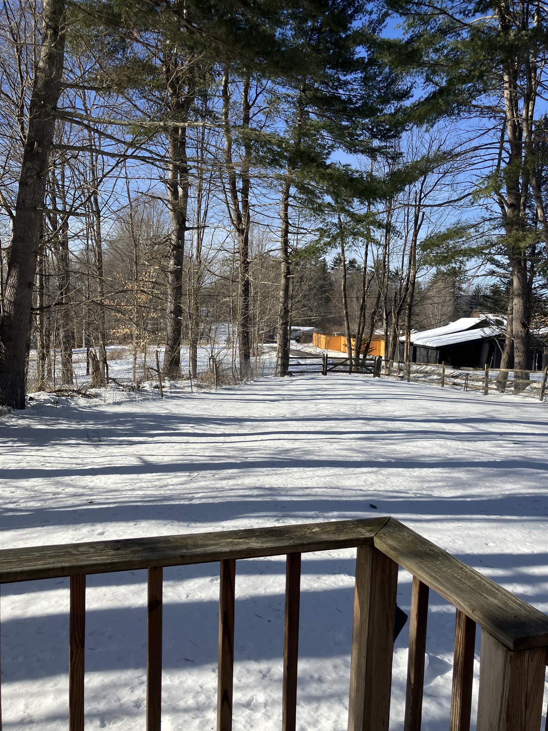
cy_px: 366
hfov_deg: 49.7
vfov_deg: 63.4
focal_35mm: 28
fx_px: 591
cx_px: 274
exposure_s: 1/2208
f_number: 1.8
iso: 32
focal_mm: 3.99
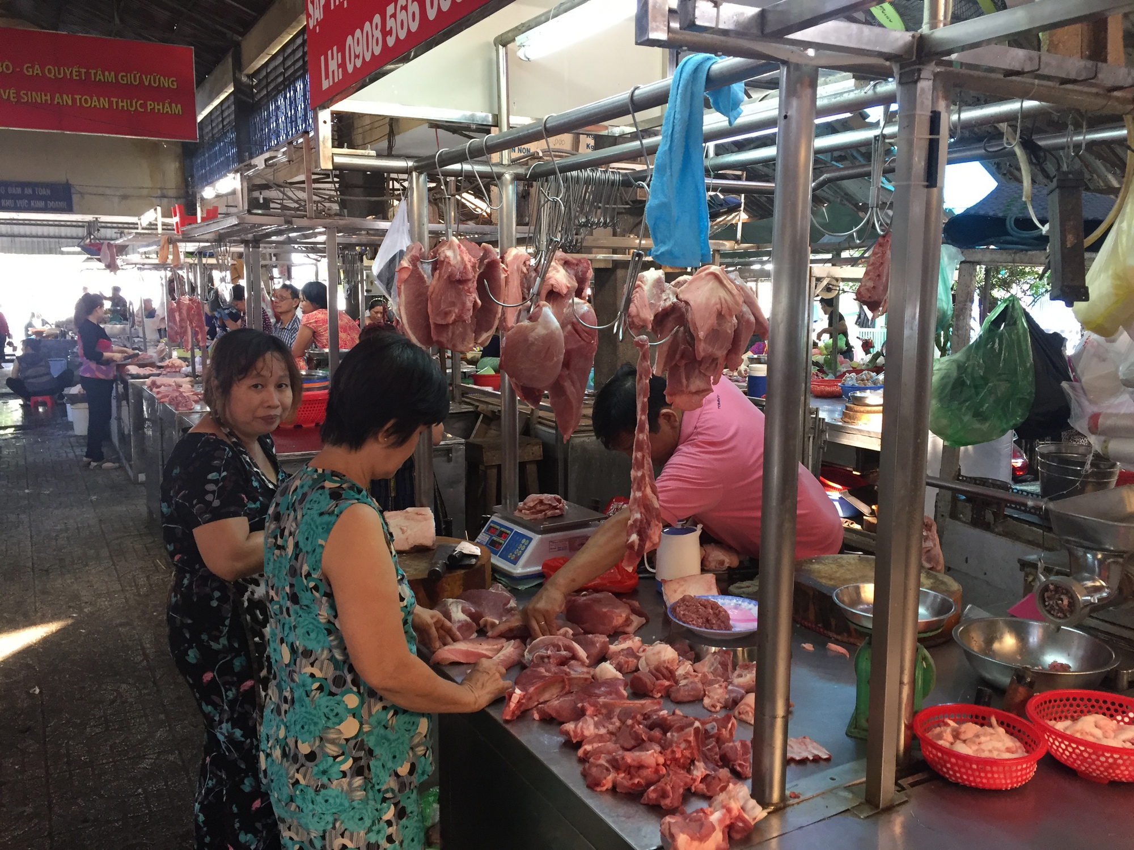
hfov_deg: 61.7
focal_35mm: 29
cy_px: 425
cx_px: 567
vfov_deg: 48.2
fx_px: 950
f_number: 2.2
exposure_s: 1/33
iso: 64
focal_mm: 4.15
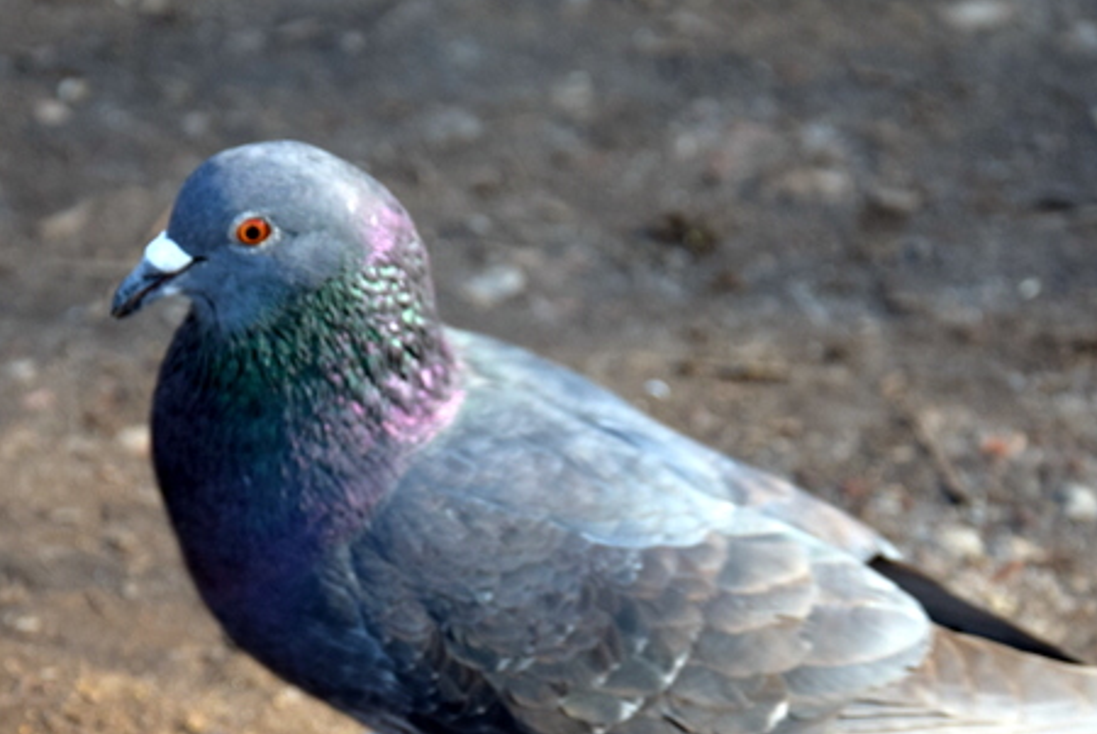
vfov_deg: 6.9
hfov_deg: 10.3
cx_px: 563
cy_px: 510
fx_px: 6097
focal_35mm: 200
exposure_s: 1/125
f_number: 5.3
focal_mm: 75
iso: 280
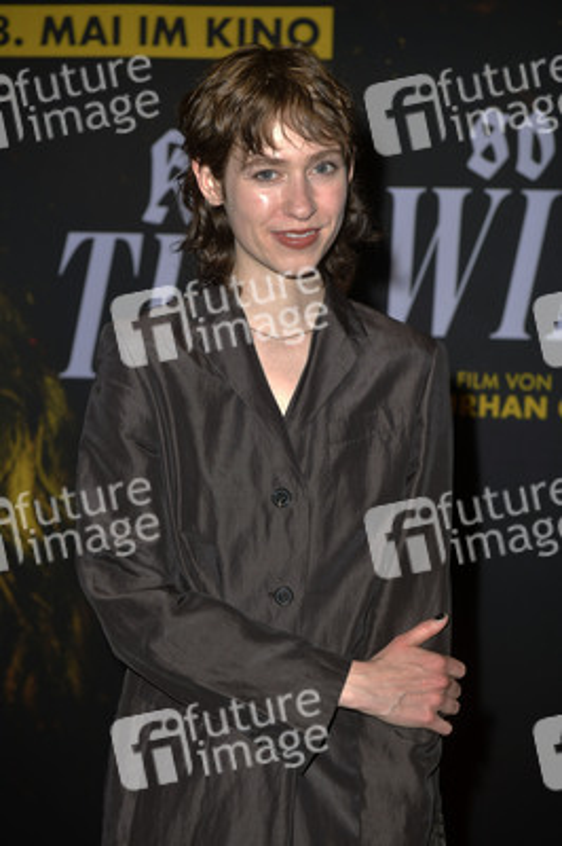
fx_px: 1454
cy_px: 423
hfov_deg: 21.9
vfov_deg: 32.4
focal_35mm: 62
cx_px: 281
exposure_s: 1/200
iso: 640
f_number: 5.6
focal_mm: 62
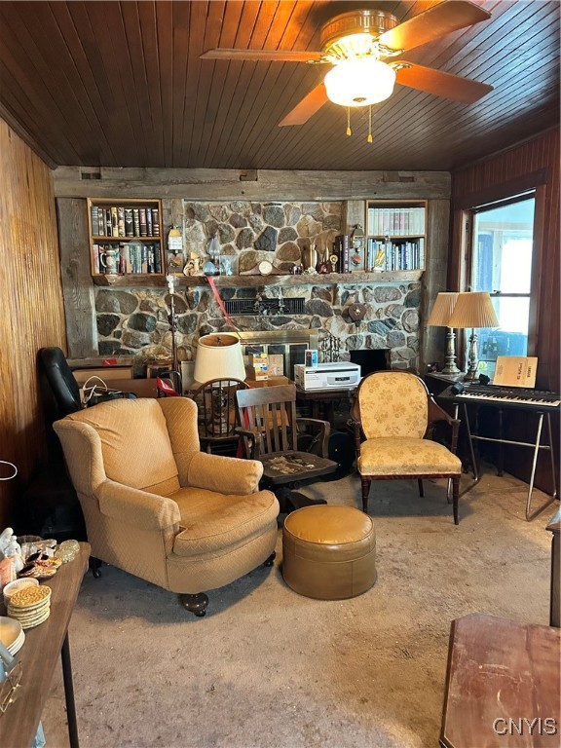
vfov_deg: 67.3
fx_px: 562
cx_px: 280
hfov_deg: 53.1
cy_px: 374
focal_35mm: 26
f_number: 1.5
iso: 640
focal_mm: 5.7
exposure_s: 1/40
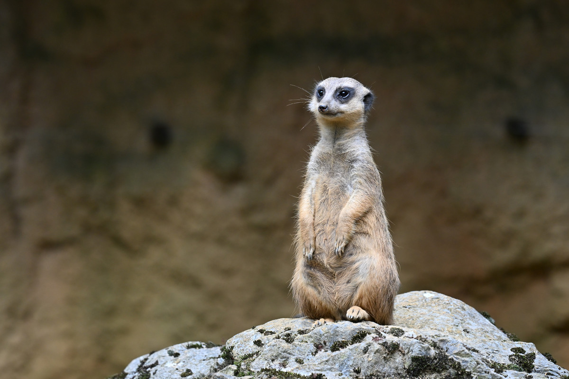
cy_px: 190
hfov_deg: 5.3
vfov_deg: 3.5
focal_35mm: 390
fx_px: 6164
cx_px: 284
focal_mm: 390
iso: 2200
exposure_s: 1/400
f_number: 8
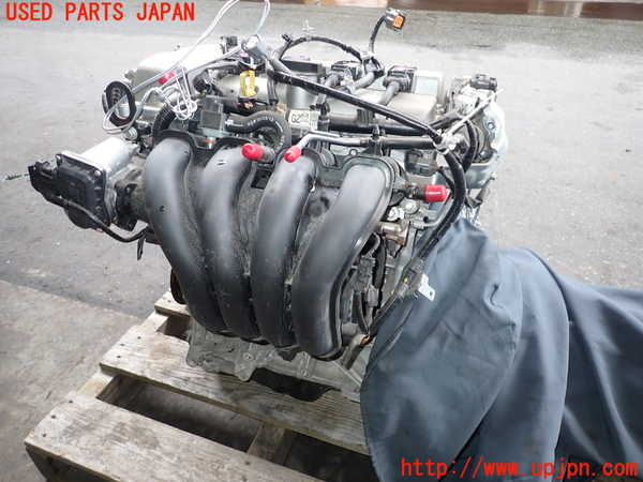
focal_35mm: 25
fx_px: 464
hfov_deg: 69.4
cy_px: 241
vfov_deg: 54.9
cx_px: 322
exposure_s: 1/60
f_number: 2
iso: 100
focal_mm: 4.5
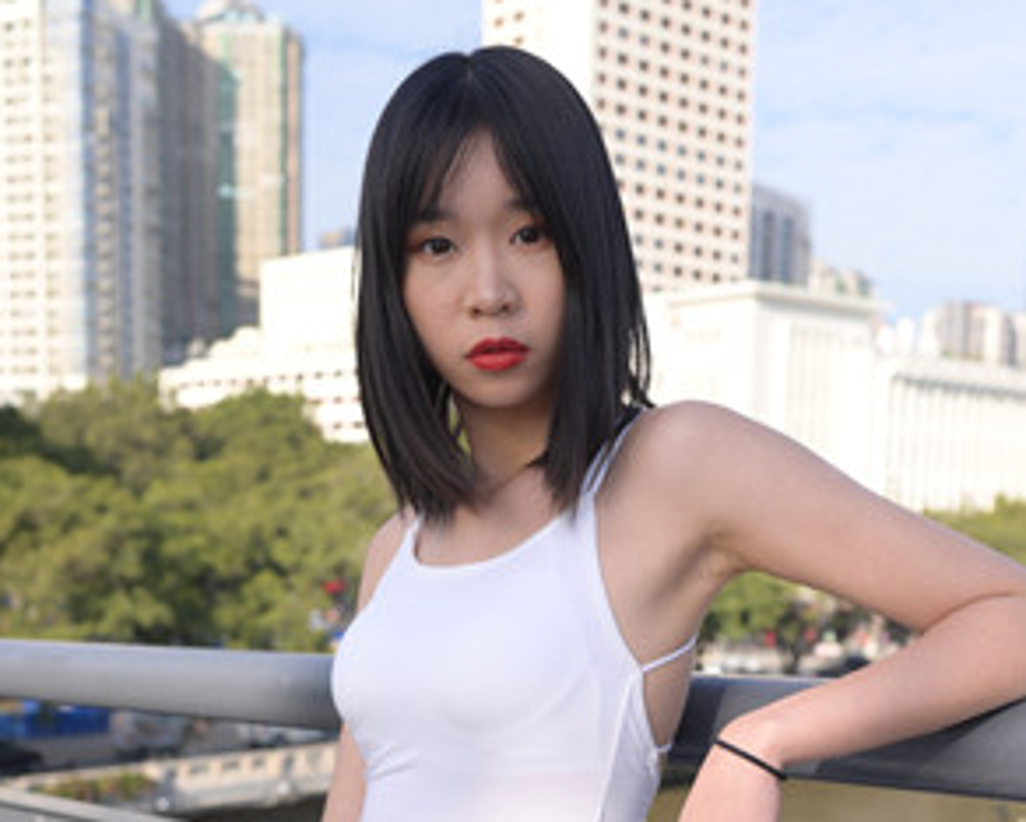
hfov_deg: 34.7
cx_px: 502
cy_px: 745
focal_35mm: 54
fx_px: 1641
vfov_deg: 27.1
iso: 250
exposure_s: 1/1250
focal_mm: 35
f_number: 4
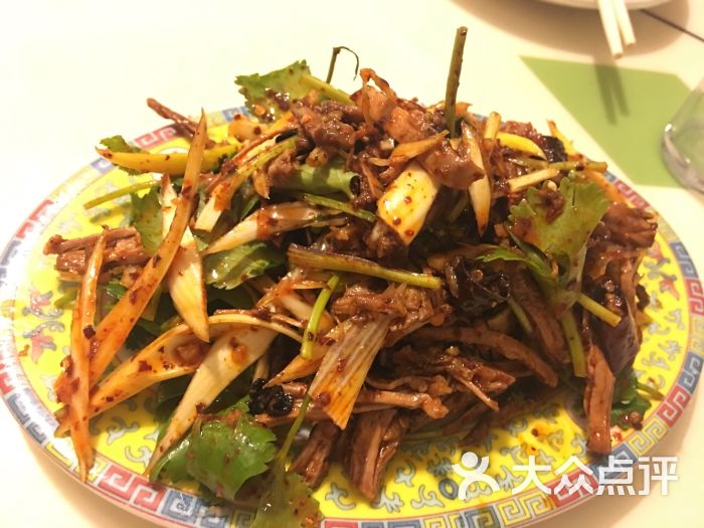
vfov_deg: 48.2
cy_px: 264
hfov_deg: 61.7
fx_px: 590
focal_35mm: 29
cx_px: 352
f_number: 2.2
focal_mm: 4.15
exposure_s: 1/4
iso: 125
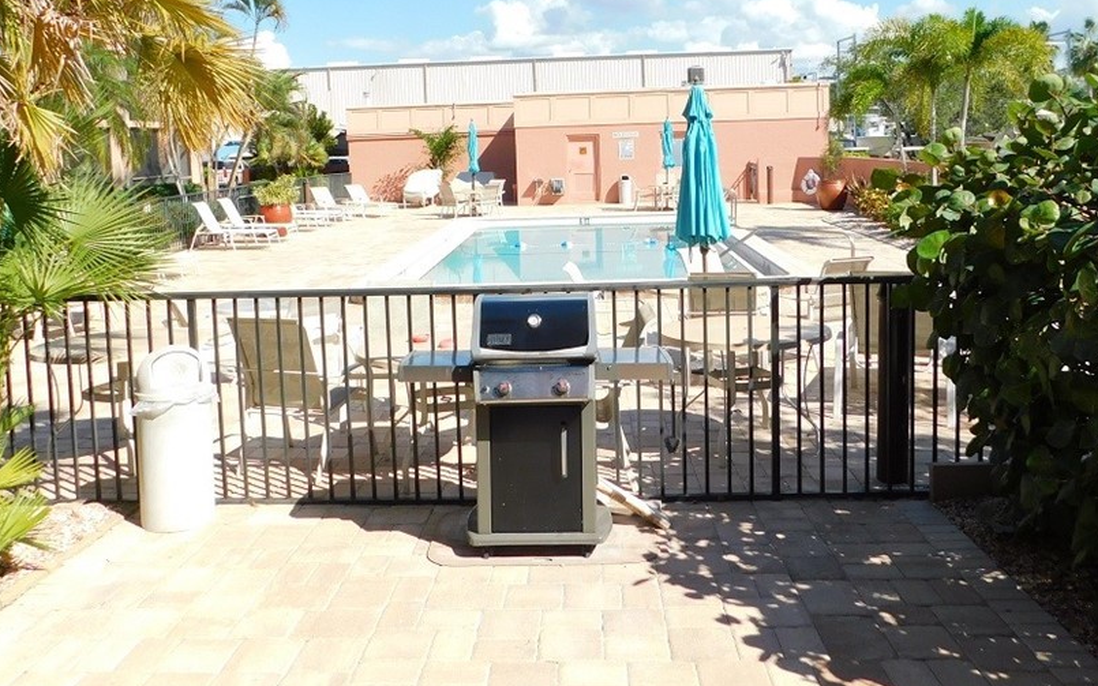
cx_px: 539
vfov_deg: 39.8
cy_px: 198
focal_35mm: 31
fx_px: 928
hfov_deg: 61.2
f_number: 3
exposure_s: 1/1250
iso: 125
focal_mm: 4
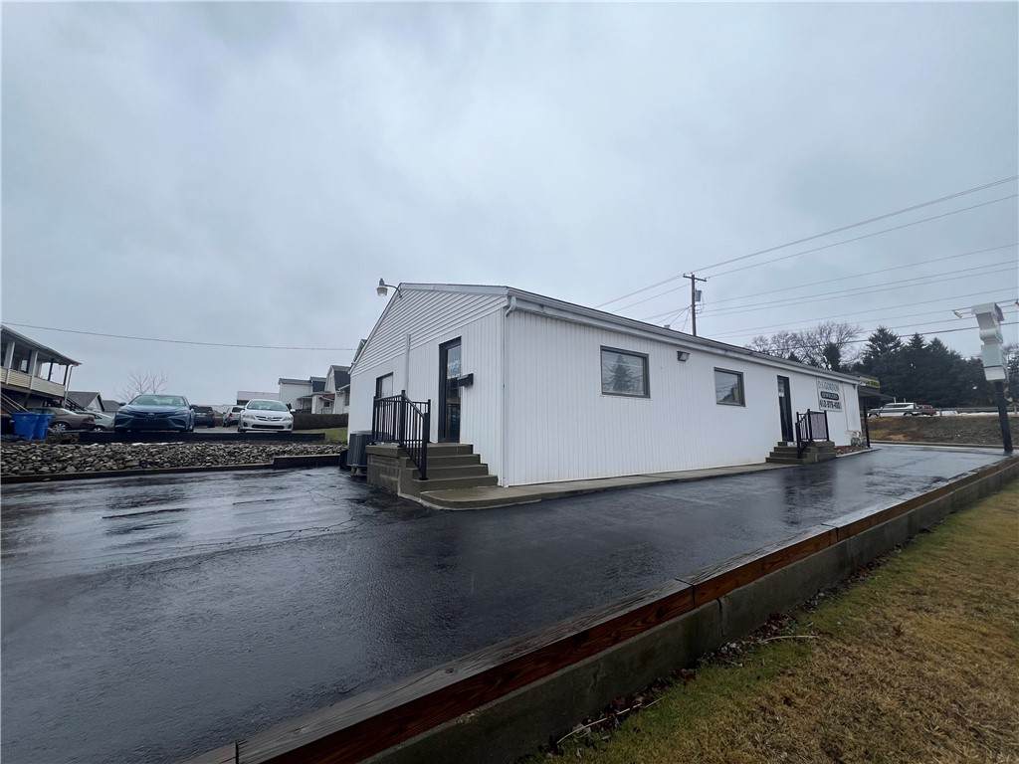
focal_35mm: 13
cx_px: 510
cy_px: 382
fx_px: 383
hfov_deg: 106.2
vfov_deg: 89.9
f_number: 1.8
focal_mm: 1.57
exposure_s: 1/348
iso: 32
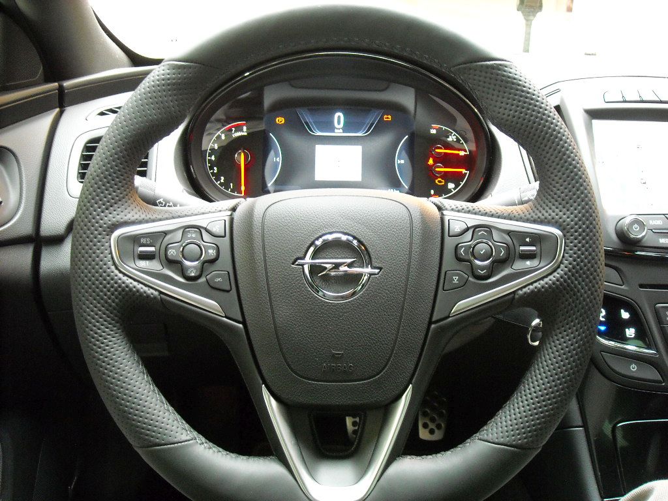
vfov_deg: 40.7
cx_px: 334
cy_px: 250
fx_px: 675
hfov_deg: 52.6
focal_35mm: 35
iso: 400
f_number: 2.8
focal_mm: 5.7
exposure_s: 1/24
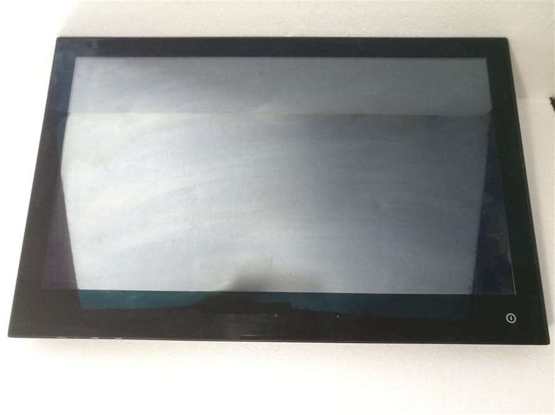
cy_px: 208
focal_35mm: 27
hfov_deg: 65.4
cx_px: 278
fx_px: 433
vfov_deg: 51.3
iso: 160
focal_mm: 4.5
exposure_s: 1/50
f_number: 2.2
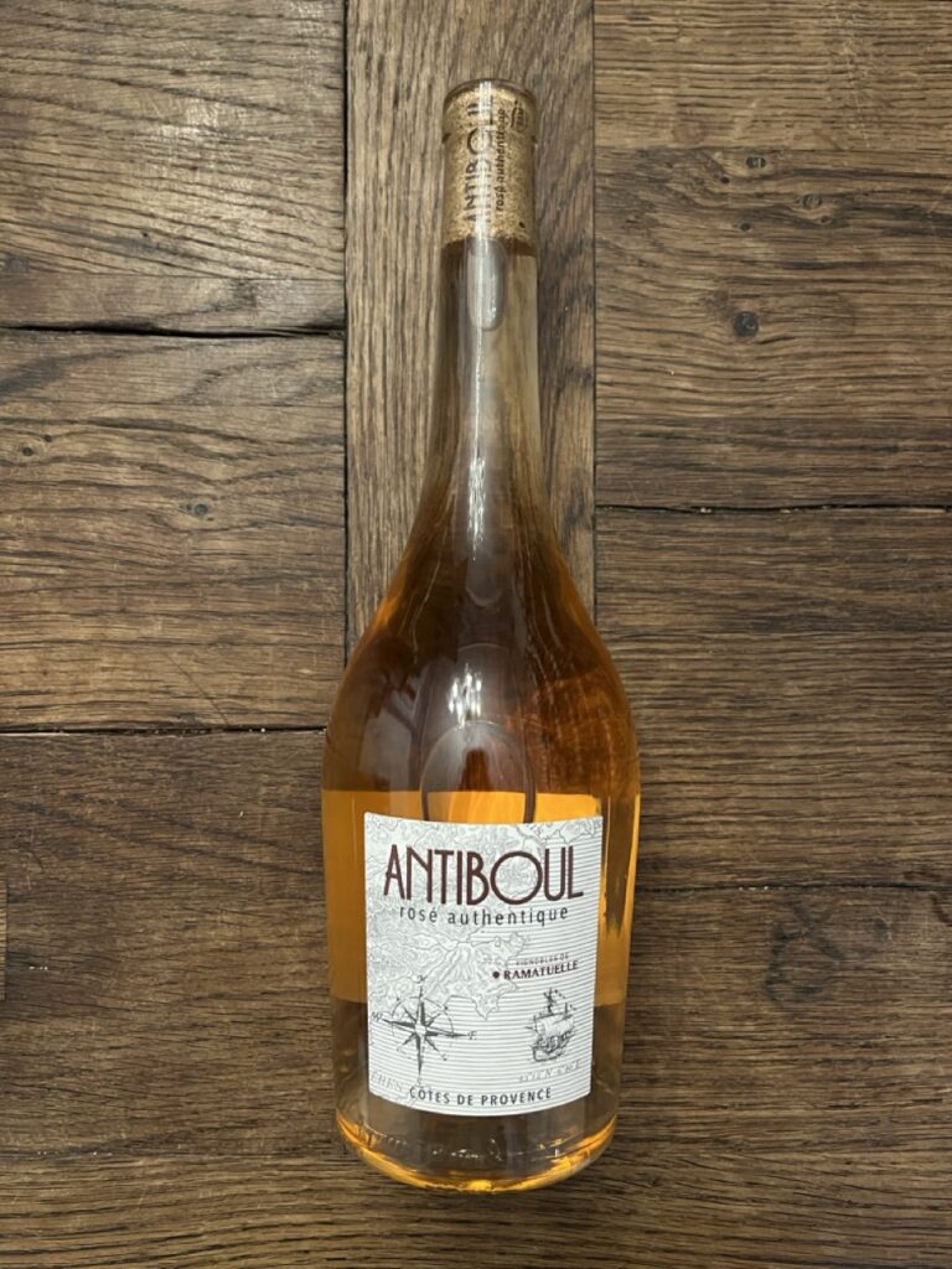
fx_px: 953
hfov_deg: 53.1
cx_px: 476
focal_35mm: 26
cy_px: 634
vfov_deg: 67.3
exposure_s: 1/56
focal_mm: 5.1
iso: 500
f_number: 1.6
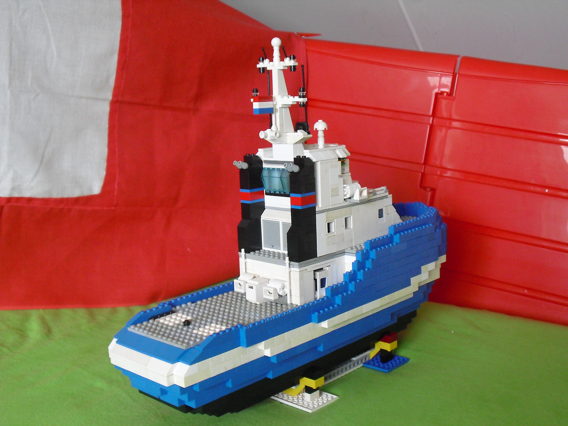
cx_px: 284
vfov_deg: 32.9
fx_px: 722
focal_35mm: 44
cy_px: 213
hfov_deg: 42.9
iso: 400
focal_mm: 7.7
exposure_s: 1/60
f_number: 3.4
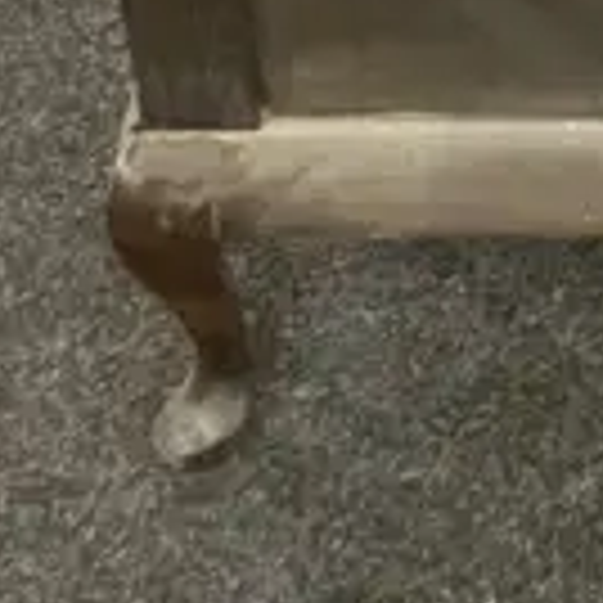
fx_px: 3725
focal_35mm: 189
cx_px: 1048
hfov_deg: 8.9
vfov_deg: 8.8
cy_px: -536
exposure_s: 1/50
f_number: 1.8
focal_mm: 3.99
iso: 320
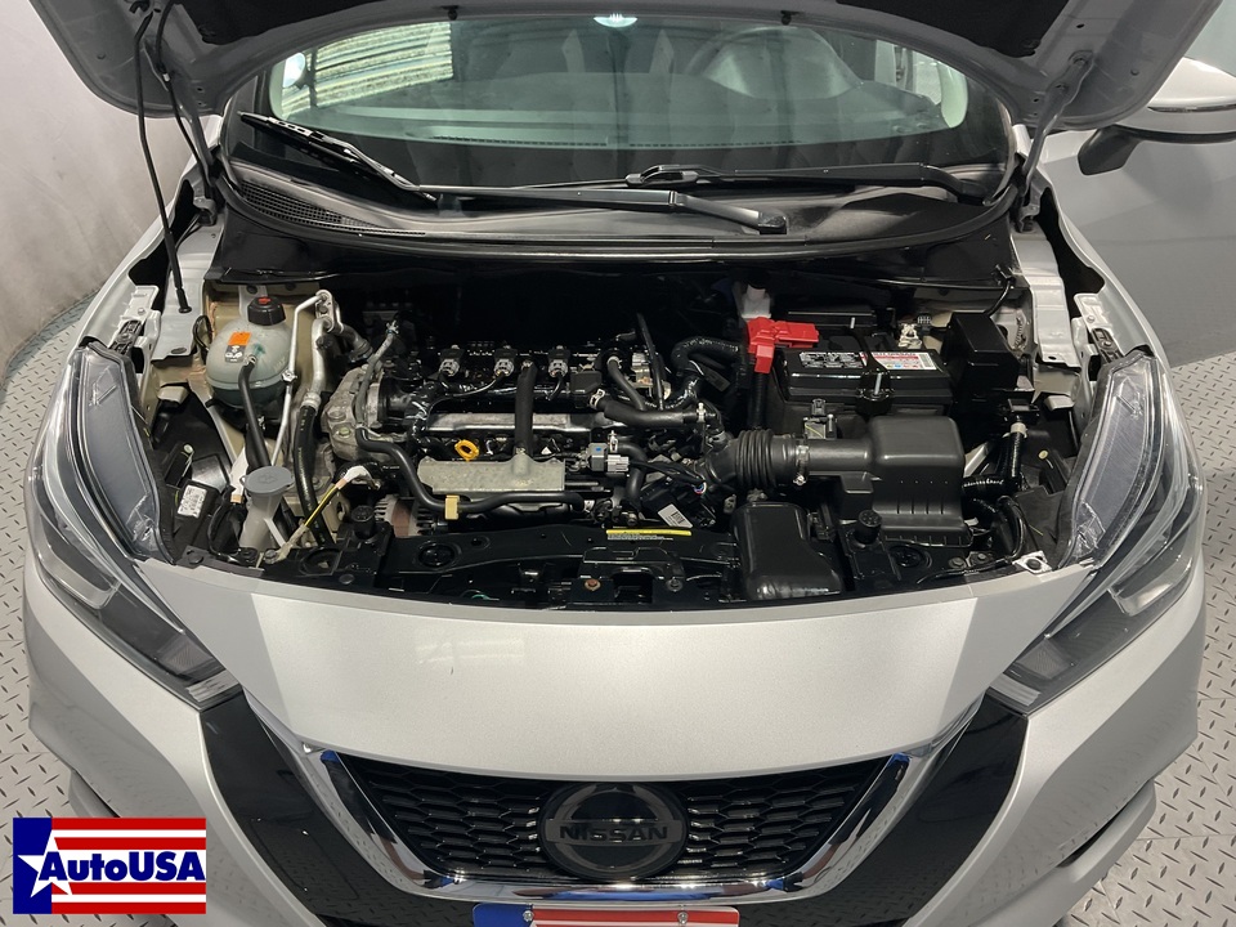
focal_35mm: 29
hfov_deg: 61.7
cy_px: 464
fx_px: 1035
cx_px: 618
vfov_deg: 48.2
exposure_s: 1/120
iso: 64
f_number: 1.8
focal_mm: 3
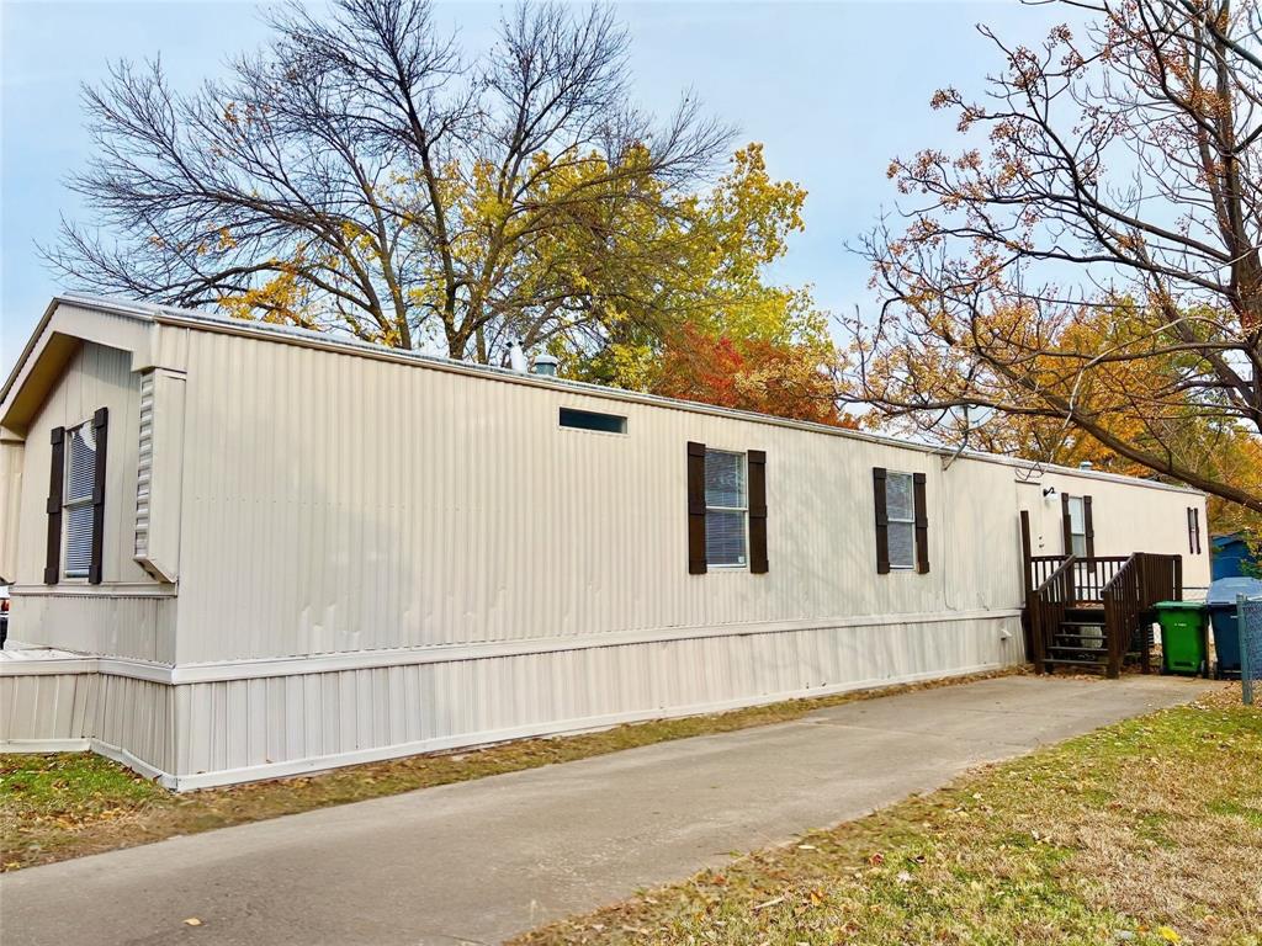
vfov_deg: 53.1
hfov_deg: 67.3
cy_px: 473
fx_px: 948
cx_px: 631
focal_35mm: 26
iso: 50
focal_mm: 5.7
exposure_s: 1/3077
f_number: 1.5
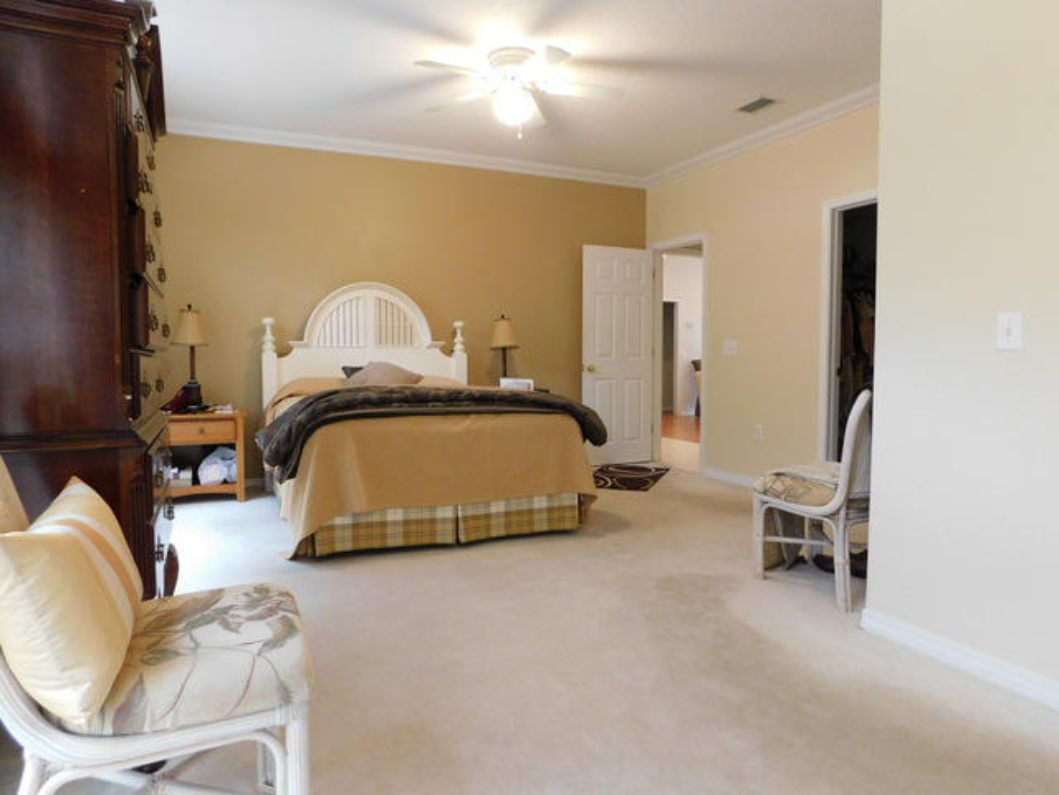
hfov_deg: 73.9
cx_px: 530
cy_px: 398
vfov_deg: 58.9
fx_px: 704
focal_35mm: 23
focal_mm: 4
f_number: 3
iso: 400
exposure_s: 1/25
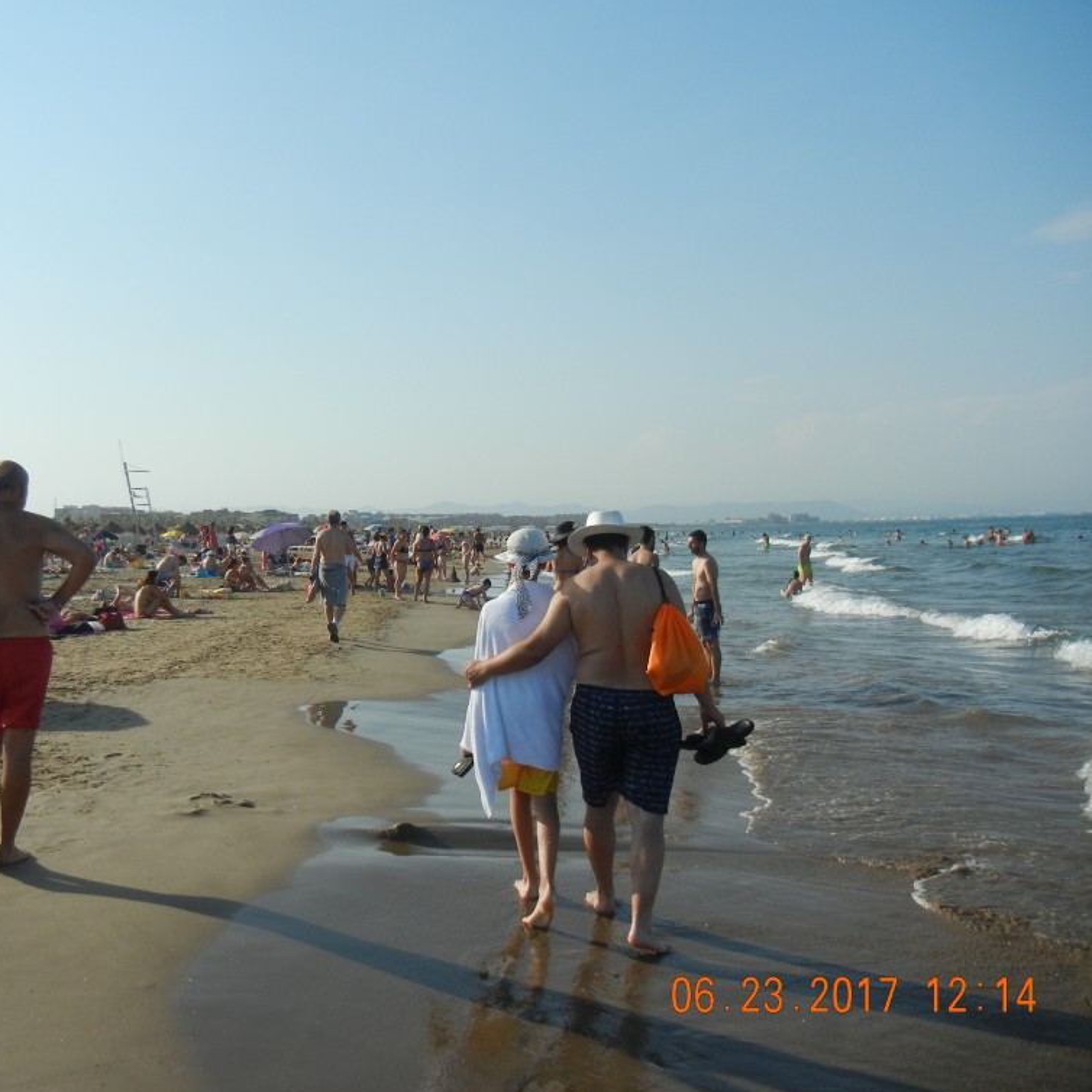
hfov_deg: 45.5
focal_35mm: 36
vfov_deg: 46.0
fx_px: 1285
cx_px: 385
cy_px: 555
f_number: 7
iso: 160
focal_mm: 5.4
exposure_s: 1/486
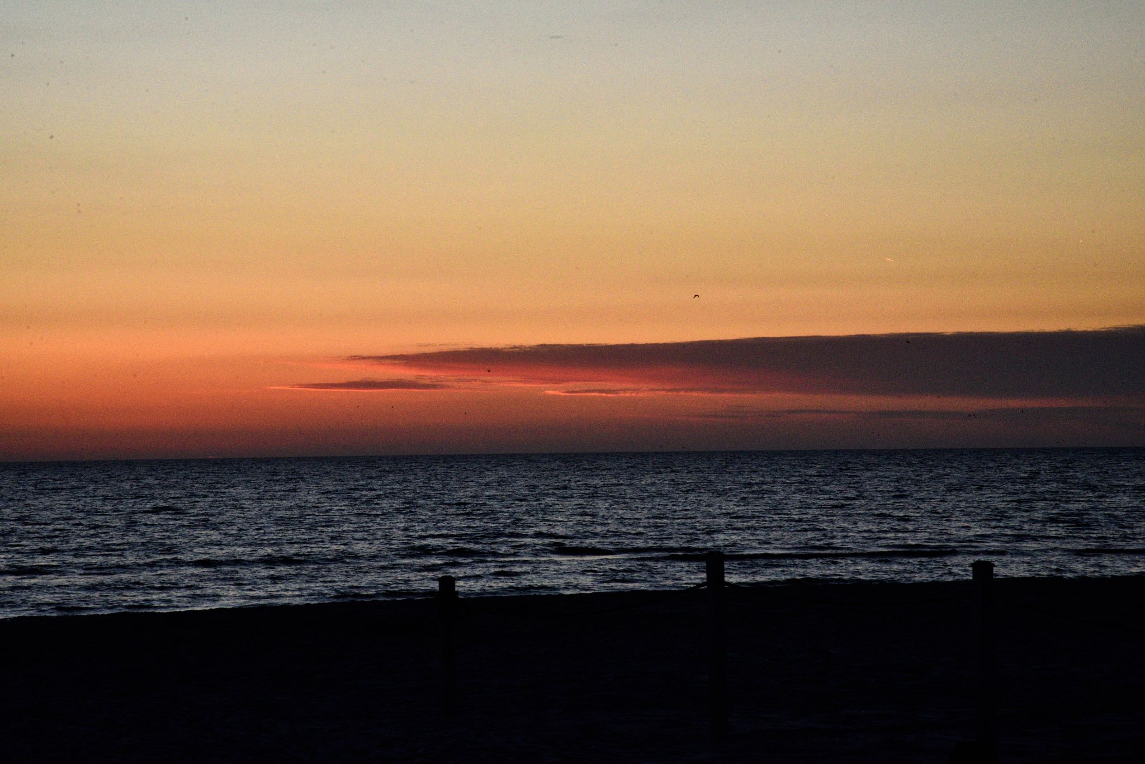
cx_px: 572
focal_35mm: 120
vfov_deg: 11.4
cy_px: 382
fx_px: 3818
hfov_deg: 17.1
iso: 5000
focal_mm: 120
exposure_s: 1/250
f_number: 20
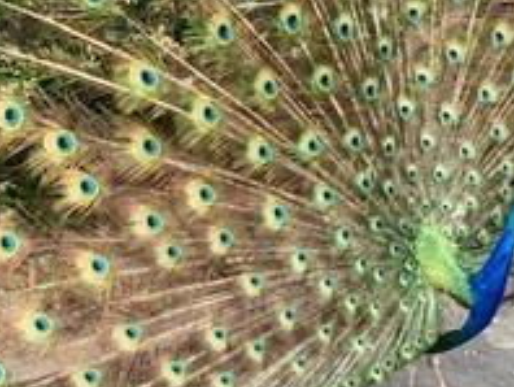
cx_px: 299
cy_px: 187
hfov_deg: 32.6
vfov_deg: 24.9
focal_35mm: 59
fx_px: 877
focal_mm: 4.25
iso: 25
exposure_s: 1/122
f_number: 1.8
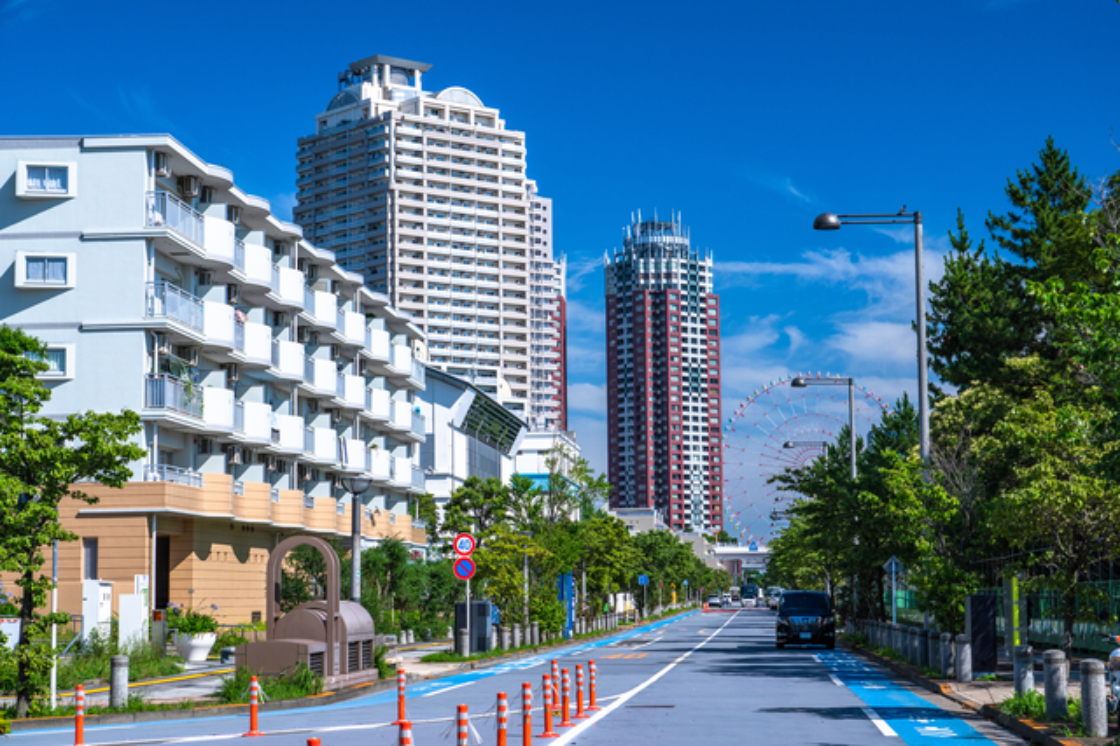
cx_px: 560
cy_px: 373
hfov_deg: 30.1
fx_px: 2083
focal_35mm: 67
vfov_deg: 20.3
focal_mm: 67
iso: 320
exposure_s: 1/800
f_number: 7.1
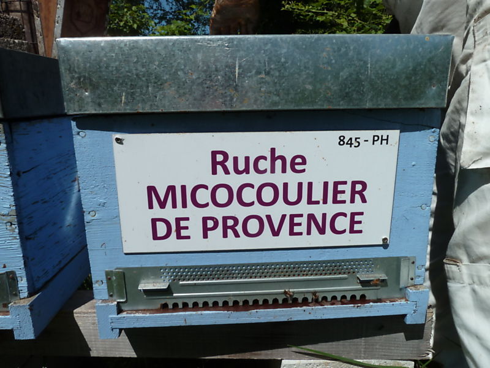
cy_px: 184
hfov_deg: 69.4
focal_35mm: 25
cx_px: 245
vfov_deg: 54.9
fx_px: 354
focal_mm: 4.1
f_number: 5.6
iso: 80
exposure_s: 1/640
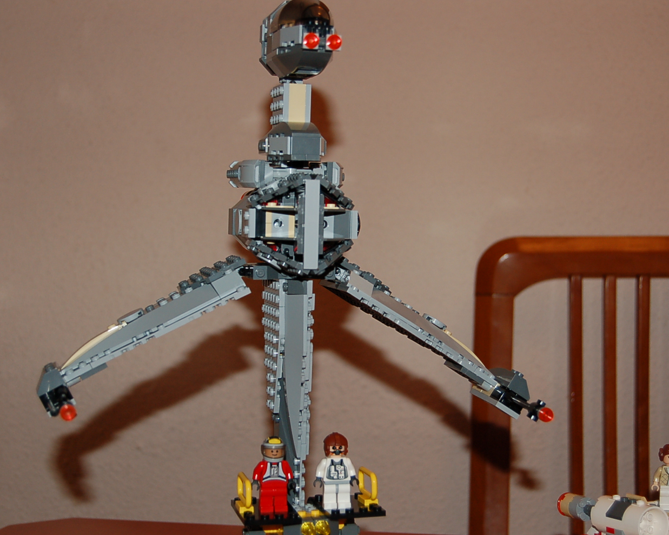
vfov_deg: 23.5
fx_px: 1287
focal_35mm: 65
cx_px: 310
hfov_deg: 29.1
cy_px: 269
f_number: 4.8
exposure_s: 1/60
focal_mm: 38
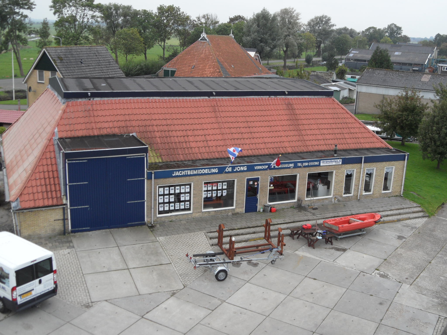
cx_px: 224
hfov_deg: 46.8
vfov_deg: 36.0
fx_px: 517
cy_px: 168
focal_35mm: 40
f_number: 3.6
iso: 80
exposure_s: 1/180
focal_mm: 6.5
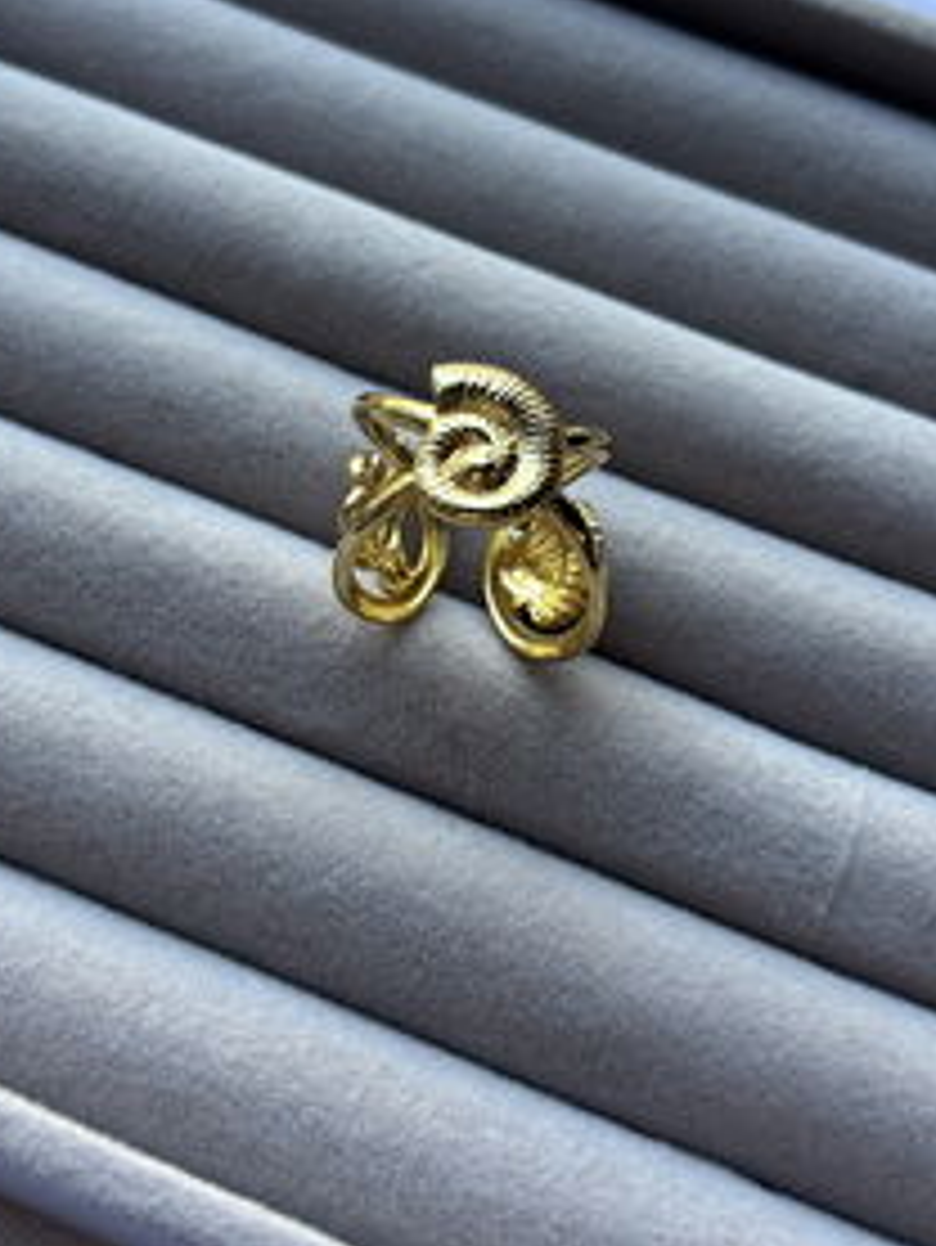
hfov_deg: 29.1
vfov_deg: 37.9
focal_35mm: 50
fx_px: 1801
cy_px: 470
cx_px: 472
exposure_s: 1/159
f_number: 1.6
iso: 50
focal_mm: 5.96
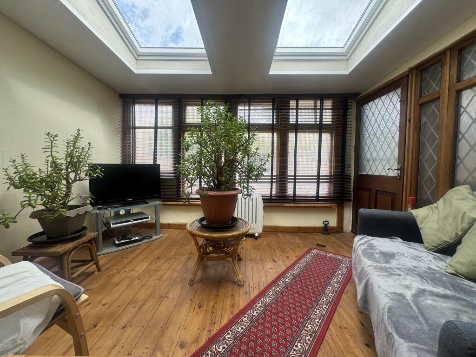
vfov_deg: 85.7
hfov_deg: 102.1
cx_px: 238
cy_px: 178
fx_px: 193
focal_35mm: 14
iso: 40
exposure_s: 1/112
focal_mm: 2.22
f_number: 2.2
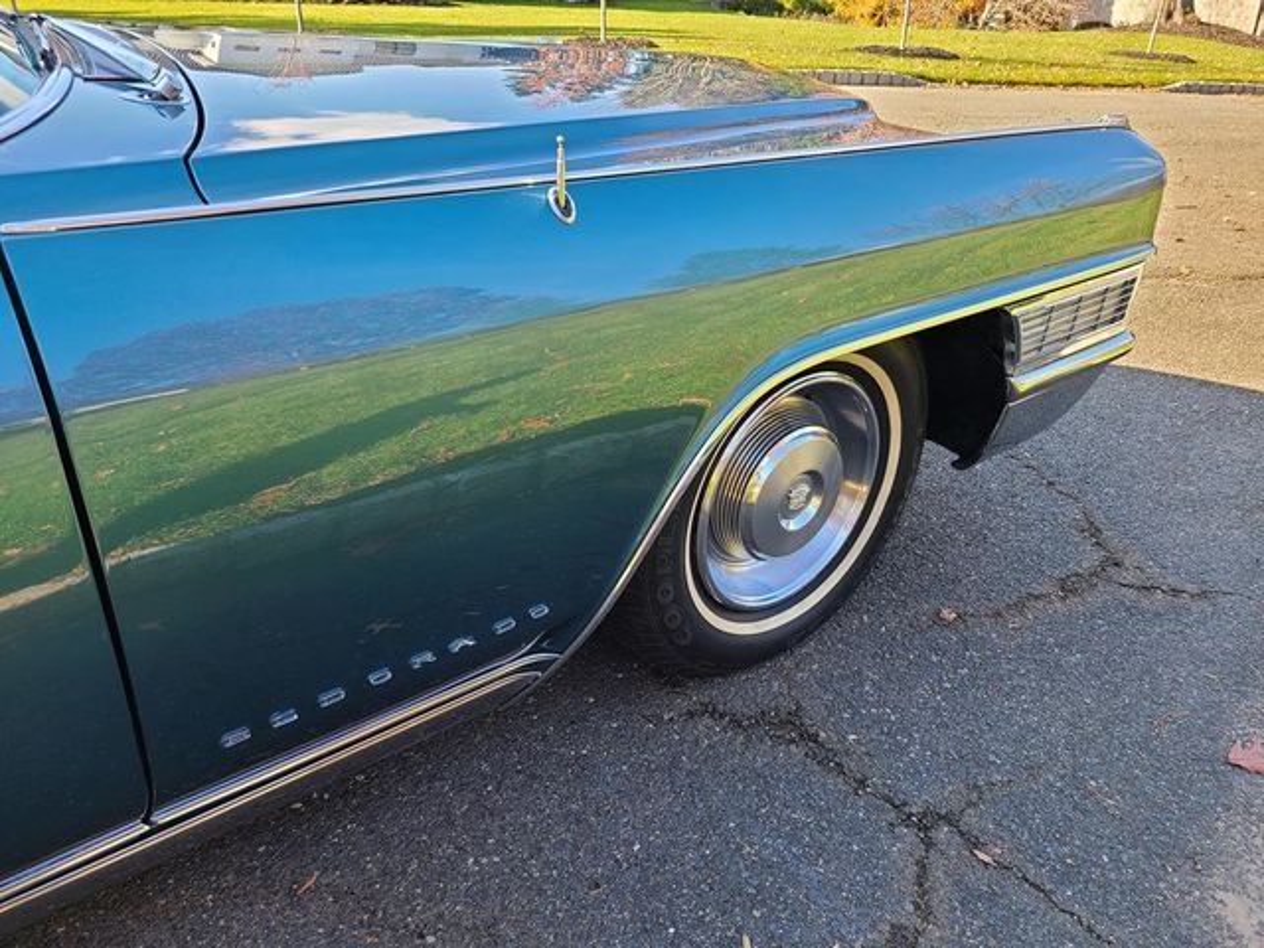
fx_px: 949
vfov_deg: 53.1
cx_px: 632
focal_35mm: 26
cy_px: 474
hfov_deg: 67.3
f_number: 1.8
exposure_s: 1/221
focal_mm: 5.4
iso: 40
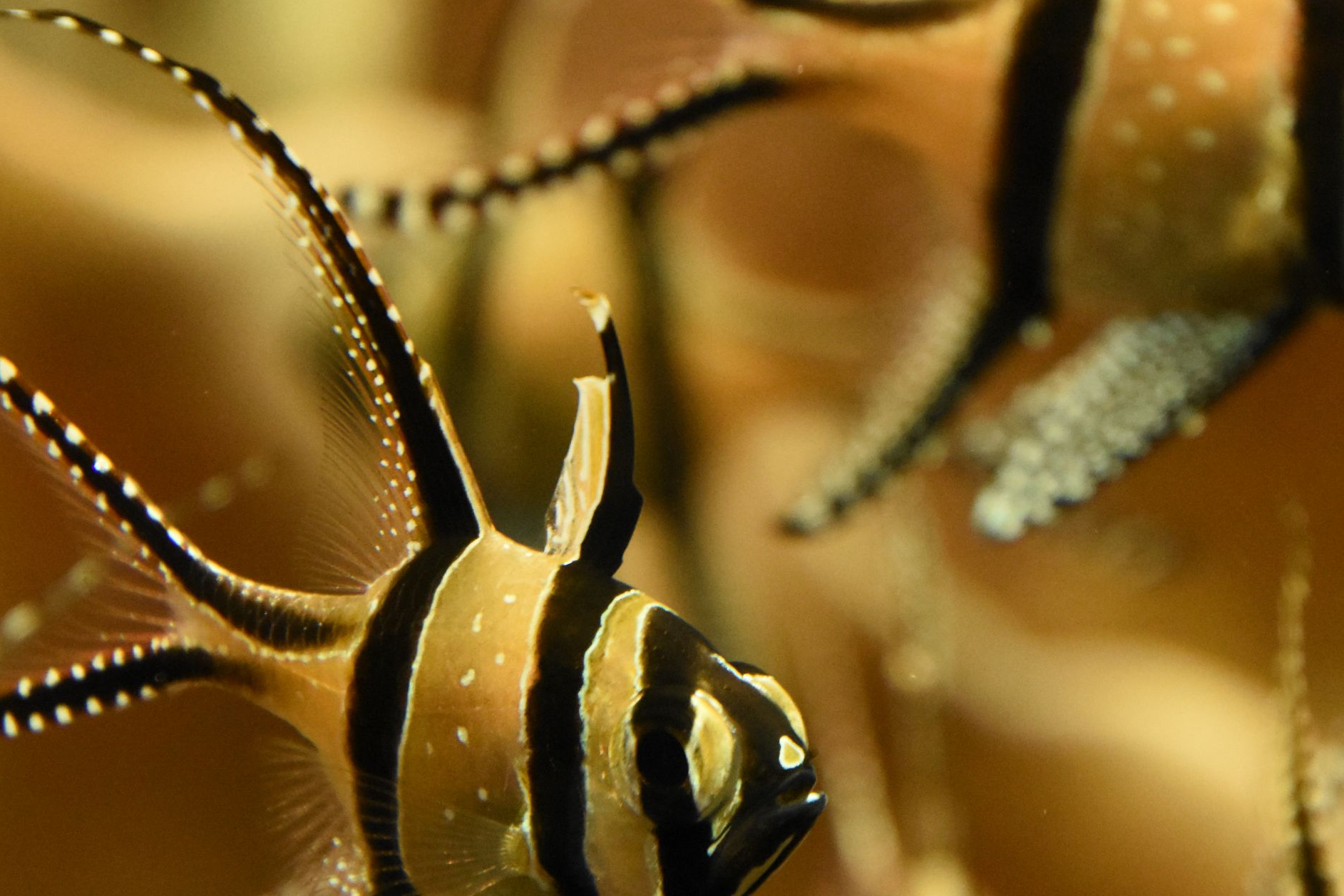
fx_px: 5525
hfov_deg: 13.8
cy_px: 642
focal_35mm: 148
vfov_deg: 9.3
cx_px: 906
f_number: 5
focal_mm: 62
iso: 5000
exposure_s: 1/400
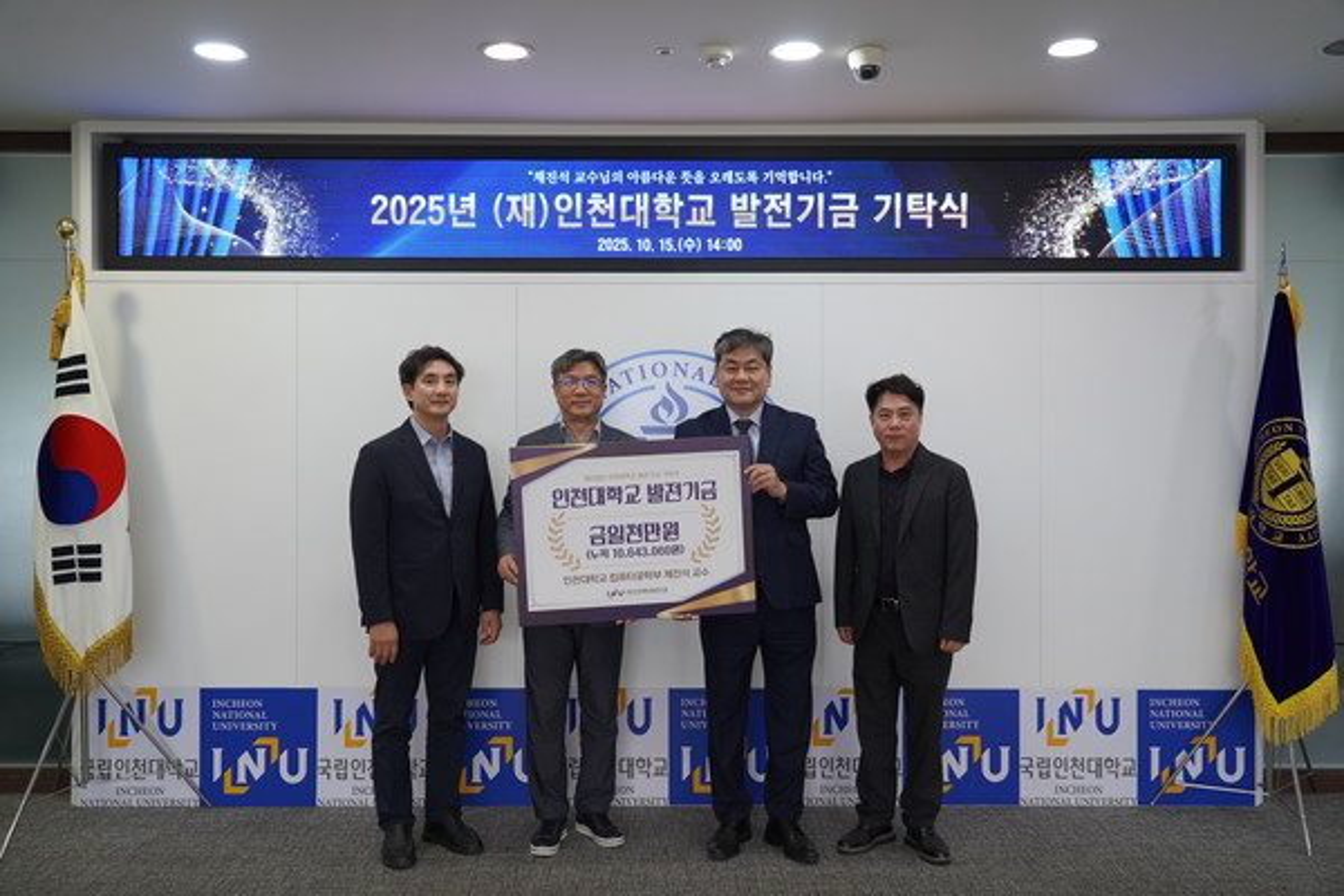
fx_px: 1120
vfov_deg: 43.6
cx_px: 672
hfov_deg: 61.9
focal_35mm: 30
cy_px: 448
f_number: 4
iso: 1000
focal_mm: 30
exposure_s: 1/160
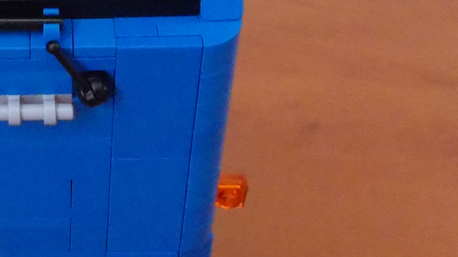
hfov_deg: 19.5
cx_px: -99
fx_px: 1251
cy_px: 14
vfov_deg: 11.7
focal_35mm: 103
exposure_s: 1/13
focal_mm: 5.3
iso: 800
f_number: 3.4
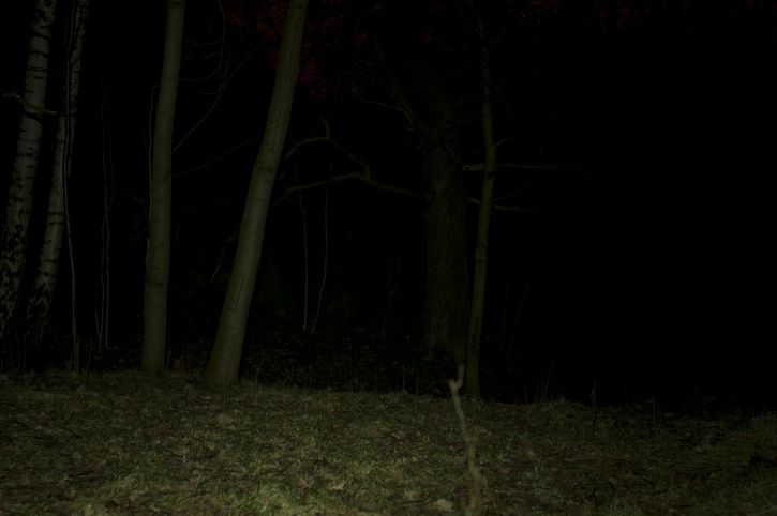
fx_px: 1617
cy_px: 258
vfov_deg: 18.1
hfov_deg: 27.0
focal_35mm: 75
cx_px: 388
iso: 100
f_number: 4
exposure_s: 6
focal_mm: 50
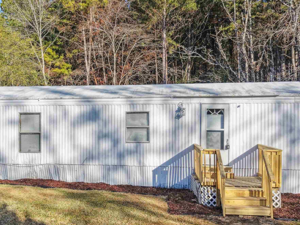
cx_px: 106
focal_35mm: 42
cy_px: 116
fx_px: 364
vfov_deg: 34.4
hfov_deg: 44.3
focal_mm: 8.7
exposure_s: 1/3200
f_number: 1.8
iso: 200
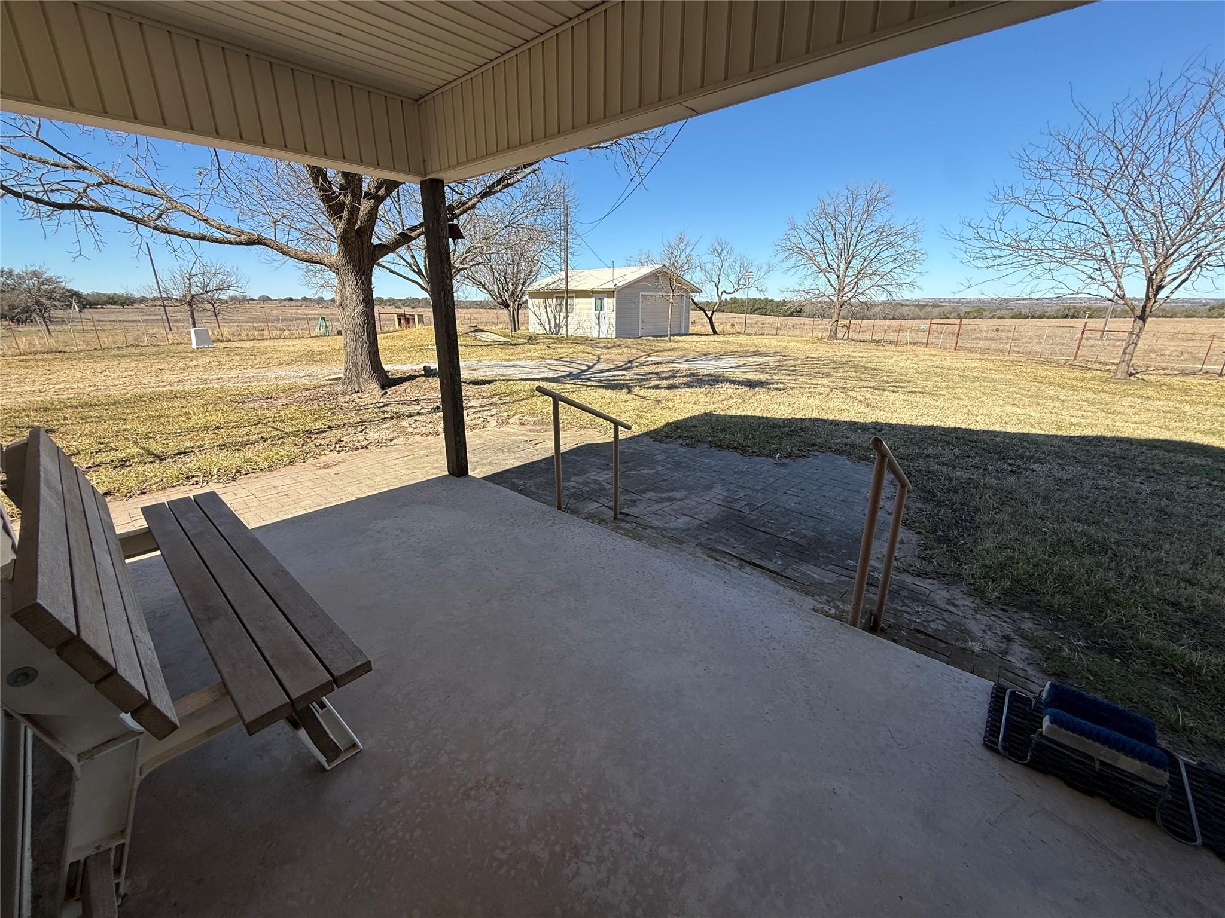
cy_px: 459
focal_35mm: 14
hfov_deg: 102.1
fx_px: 495
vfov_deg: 85.7
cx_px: 612
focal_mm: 2.22
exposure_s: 1/1167
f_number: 2.2
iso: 50
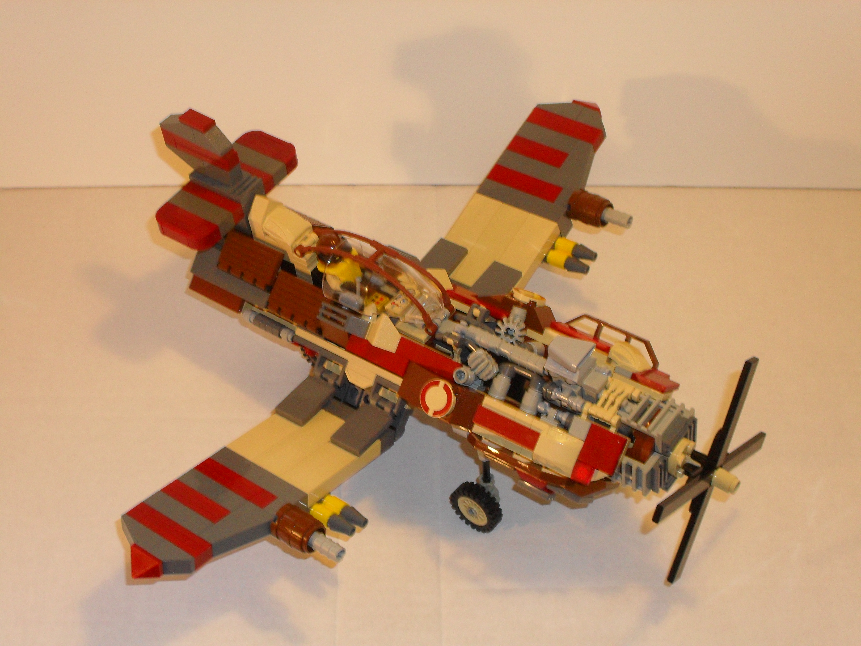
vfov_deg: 25.7
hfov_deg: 33.8
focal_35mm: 57
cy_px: 323
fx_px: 1418
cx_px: 430
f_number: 4.3
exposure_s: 1/60
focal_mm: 10.1
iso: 200
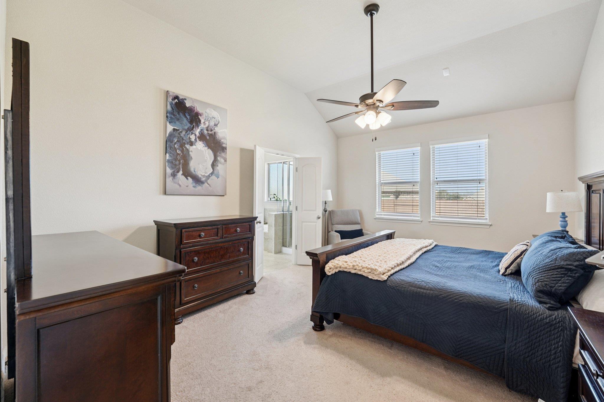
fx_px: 235
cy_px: 201
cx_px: 302
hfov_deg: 104.3
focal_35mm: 14
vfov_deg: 81.2
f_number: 8
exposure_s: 1/30
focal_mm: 14
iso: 800
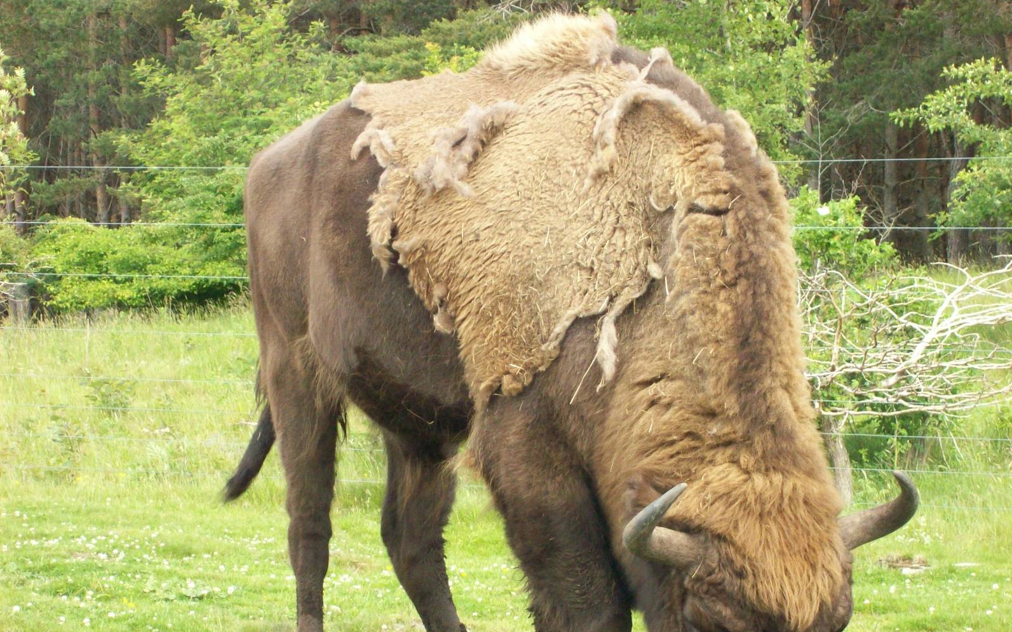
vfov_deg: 11.4
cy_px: 377
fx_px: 3171
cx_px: 508
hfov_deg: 18.1
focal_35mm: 115
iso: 200
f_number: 4.8
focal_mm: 18
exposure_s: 1/131
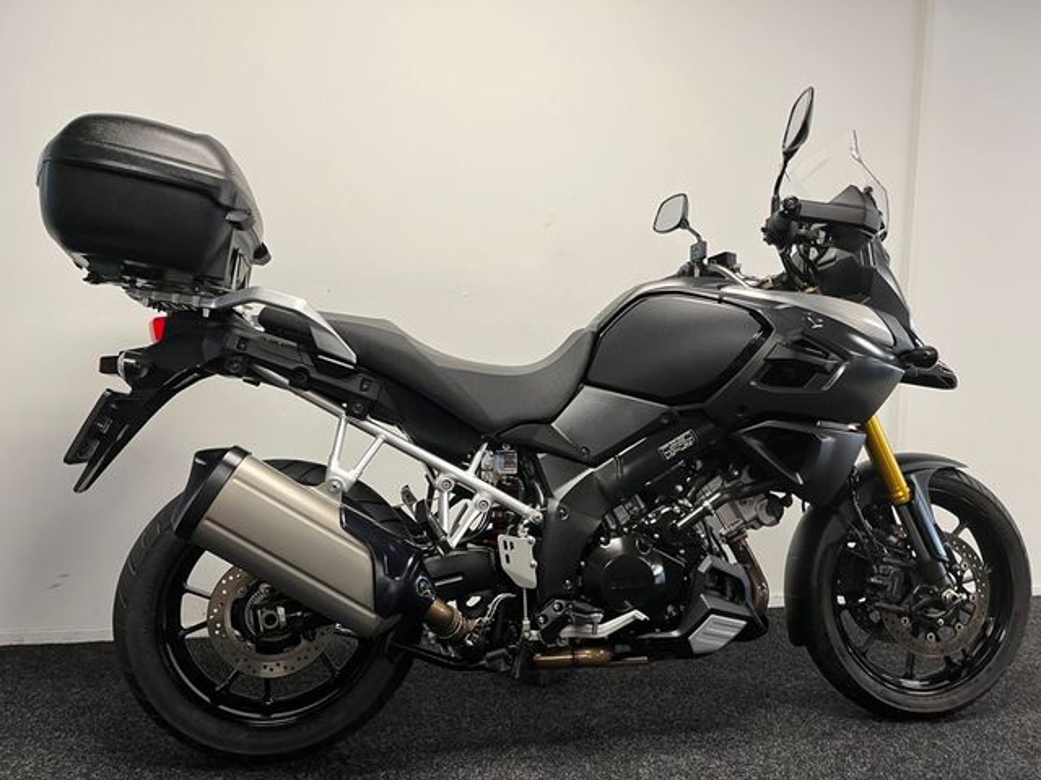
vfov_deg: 53.1
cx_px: 520
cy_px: 390
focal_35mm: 26
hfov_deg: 67.3
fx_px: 782
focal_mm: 5.1
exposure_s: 1/50
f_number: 1.6
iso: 80
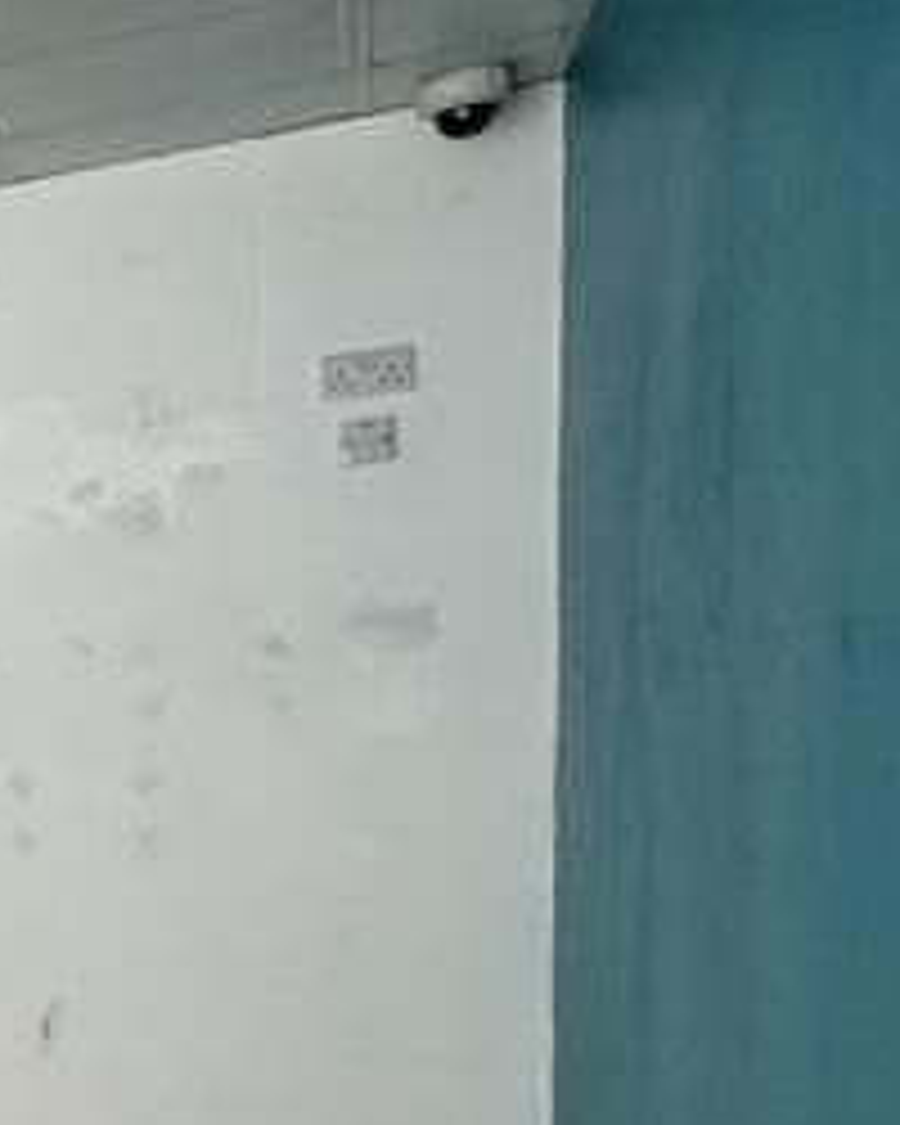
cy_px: 860
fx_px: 1865
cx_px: -958
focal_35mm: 56
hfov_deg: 17.7
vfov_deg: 32.9
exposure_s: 1/99
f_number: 2.2
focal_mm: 2.22
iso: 125
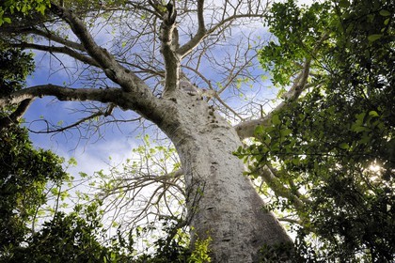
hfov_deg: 73.7
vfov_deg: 53.1
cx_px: 198
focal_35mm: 24
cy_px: 132
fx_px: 263
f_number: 13
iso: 200
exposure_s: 1/160
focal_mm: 24
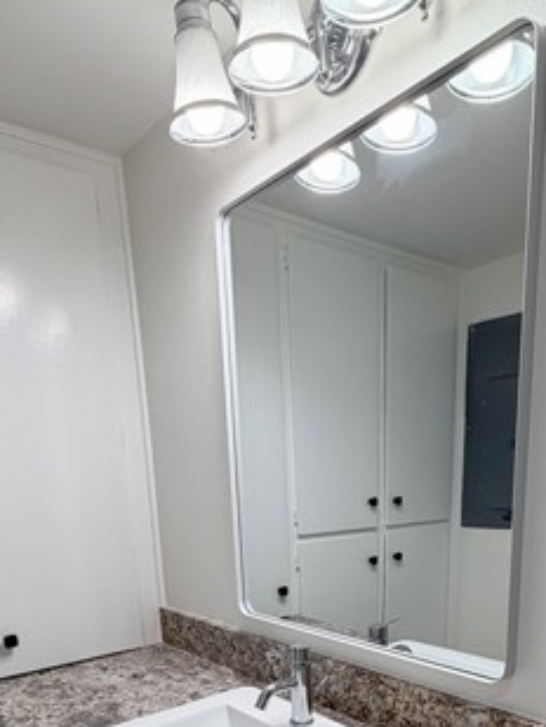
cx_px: 313
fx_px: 609
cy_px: 623
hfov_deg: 48.1
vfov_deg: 55.3
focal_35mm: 29
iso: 50
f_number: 2.2
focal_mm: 2.22
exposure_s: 1/151
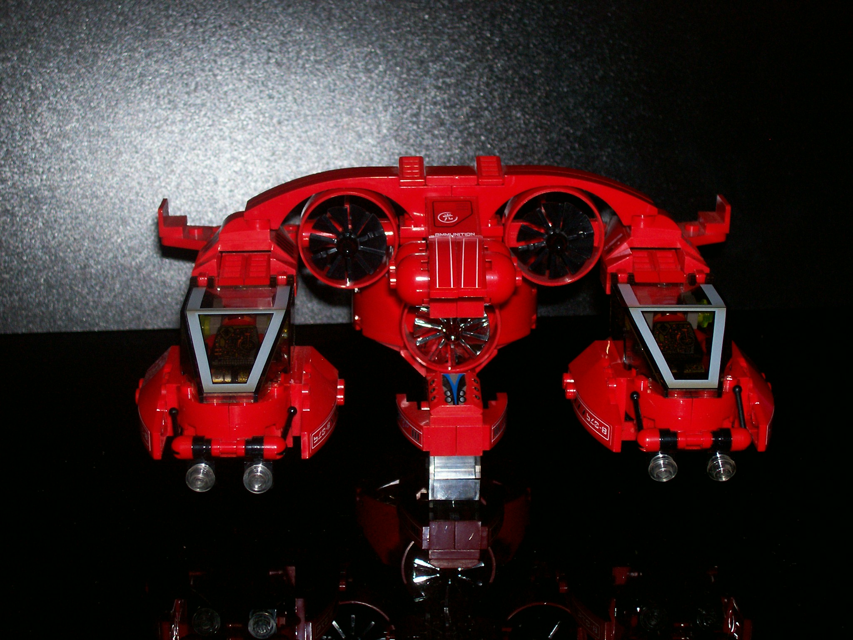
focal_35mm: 65
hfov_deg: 29.8
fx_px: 1602
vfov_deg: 22.6
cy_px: 320
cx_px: 426
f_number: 3.6
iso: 80
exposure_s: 1/78.4
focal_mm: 10.8
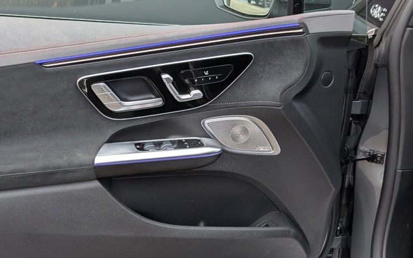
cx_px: 156
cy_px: 129
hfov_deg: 31.0
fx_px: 742
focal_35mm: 66
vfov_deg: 19.7
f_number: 1.68
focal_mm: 6.9
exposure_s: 1/873
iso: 321
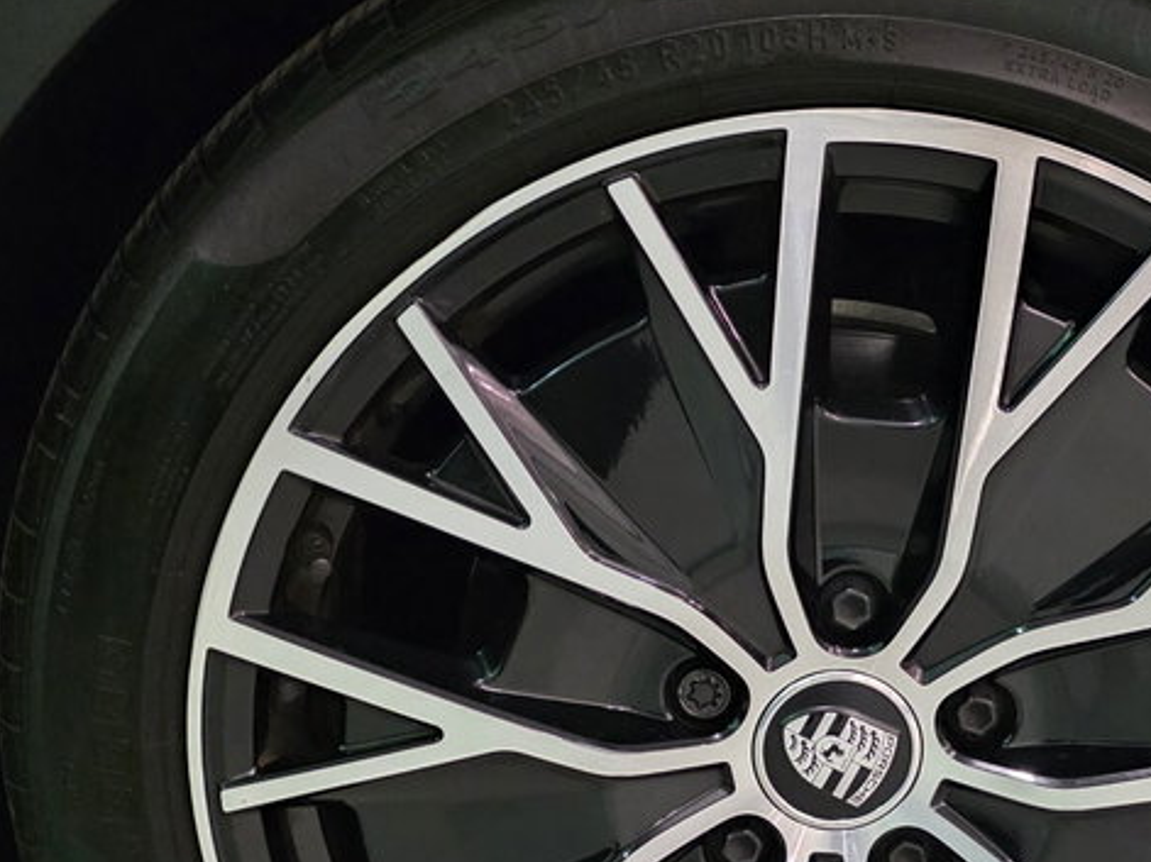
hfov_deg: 37.3
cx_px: 855
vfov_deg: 28.6
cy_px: 654
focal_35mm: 50
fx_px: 1662
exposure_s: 1/120
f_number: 1.7
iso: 2500
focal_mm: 6.3
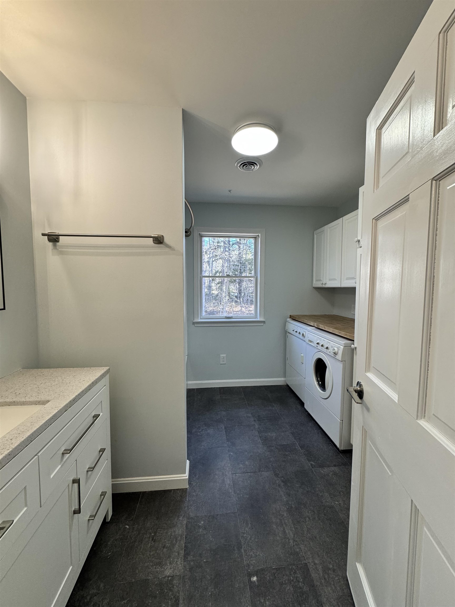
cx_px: 228
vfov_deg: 102.1
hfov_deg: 85.7
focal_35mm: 14
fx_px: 245
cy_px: 304
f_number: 2.2
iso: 200
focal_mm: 2.22
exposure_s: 1/120
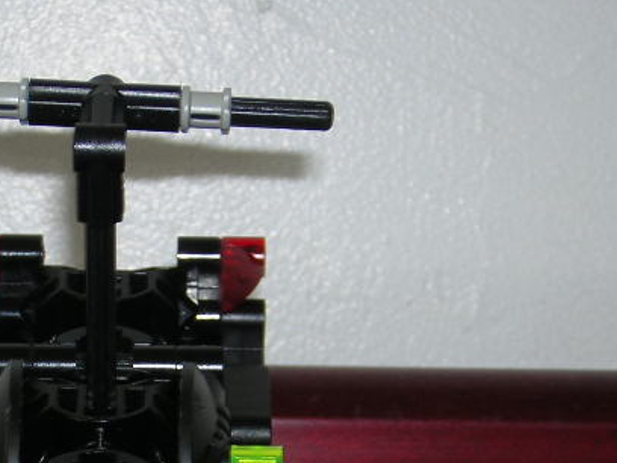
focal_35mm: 157
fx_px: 2798
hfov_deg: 12.5
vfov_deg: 9.4
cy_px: 359
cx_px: 159
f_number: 4.5
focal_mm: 13.1
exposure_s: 1/60.1
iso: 100
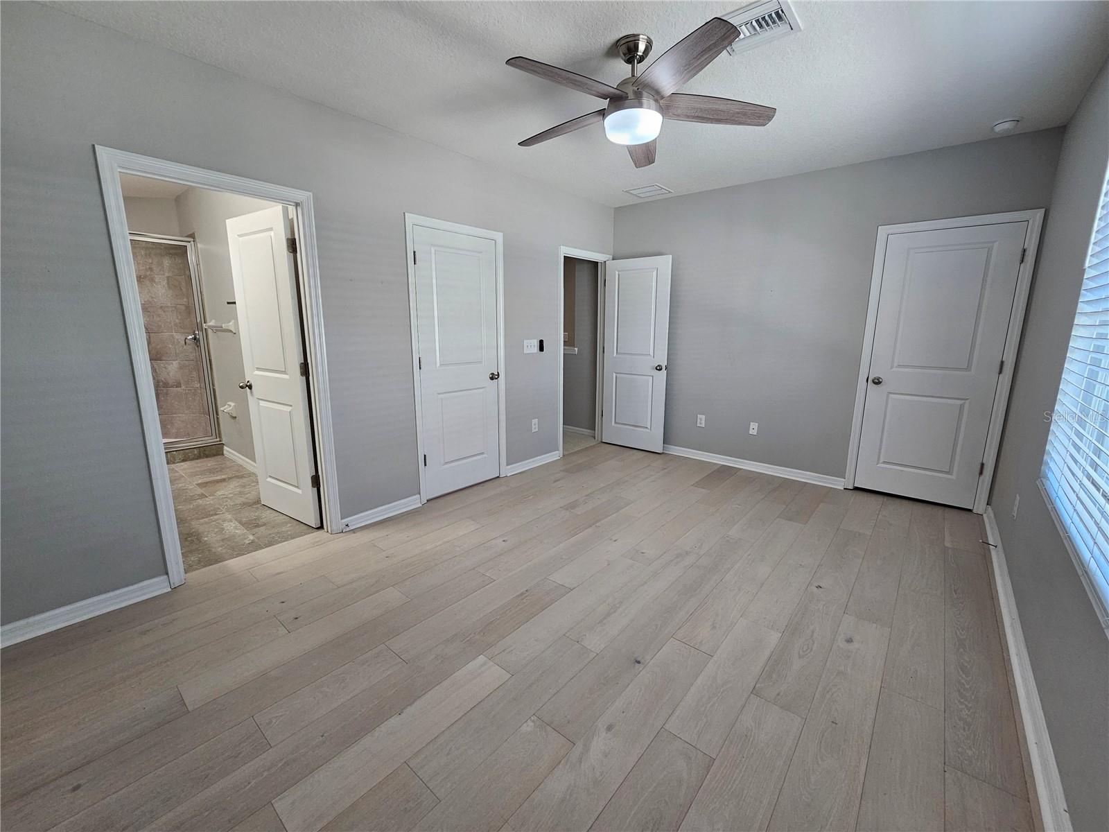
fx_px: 416
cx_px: 554
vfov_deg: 89.9
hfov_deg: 106.2
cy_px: 416
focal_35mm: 13
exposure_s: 1/60
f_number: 2.2
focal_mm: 2.2
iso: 125
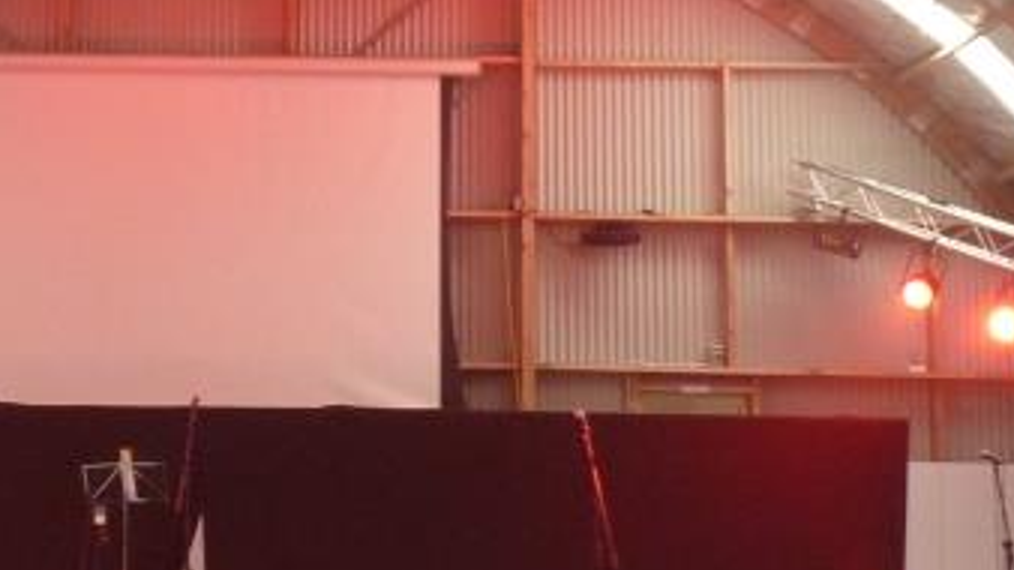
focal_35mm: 89
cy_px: 90
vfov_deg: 13.5
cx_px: 90
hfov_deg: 23.3
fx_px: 2393
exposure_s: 1/30
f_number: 2.8
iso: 250
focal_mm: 4.8
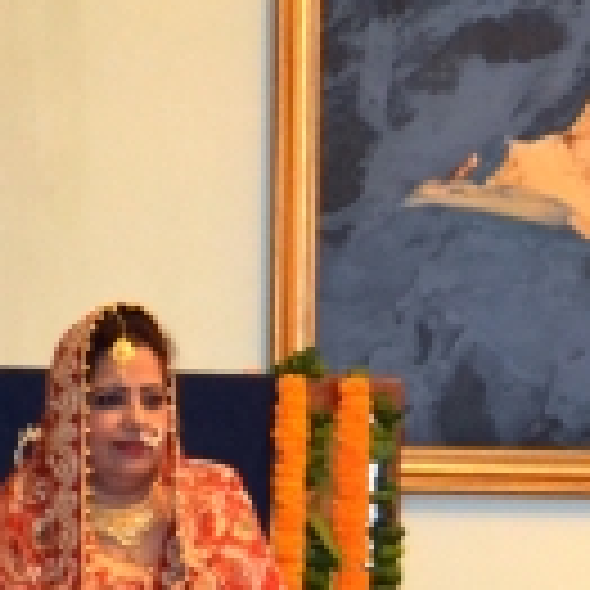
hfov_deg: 5.6
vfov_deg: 5.6
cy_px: 730
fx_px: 6036
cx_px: 811
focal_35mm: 313
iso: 3200
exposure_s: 1/60
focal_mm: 46
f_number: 5.3
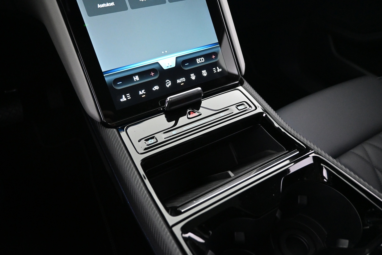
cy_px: 128
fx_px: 255
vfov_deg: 53.1
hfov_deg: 73.7
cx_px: 191
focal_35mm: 24
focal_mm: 16
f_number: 3.5
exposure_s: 1/40
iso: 4000
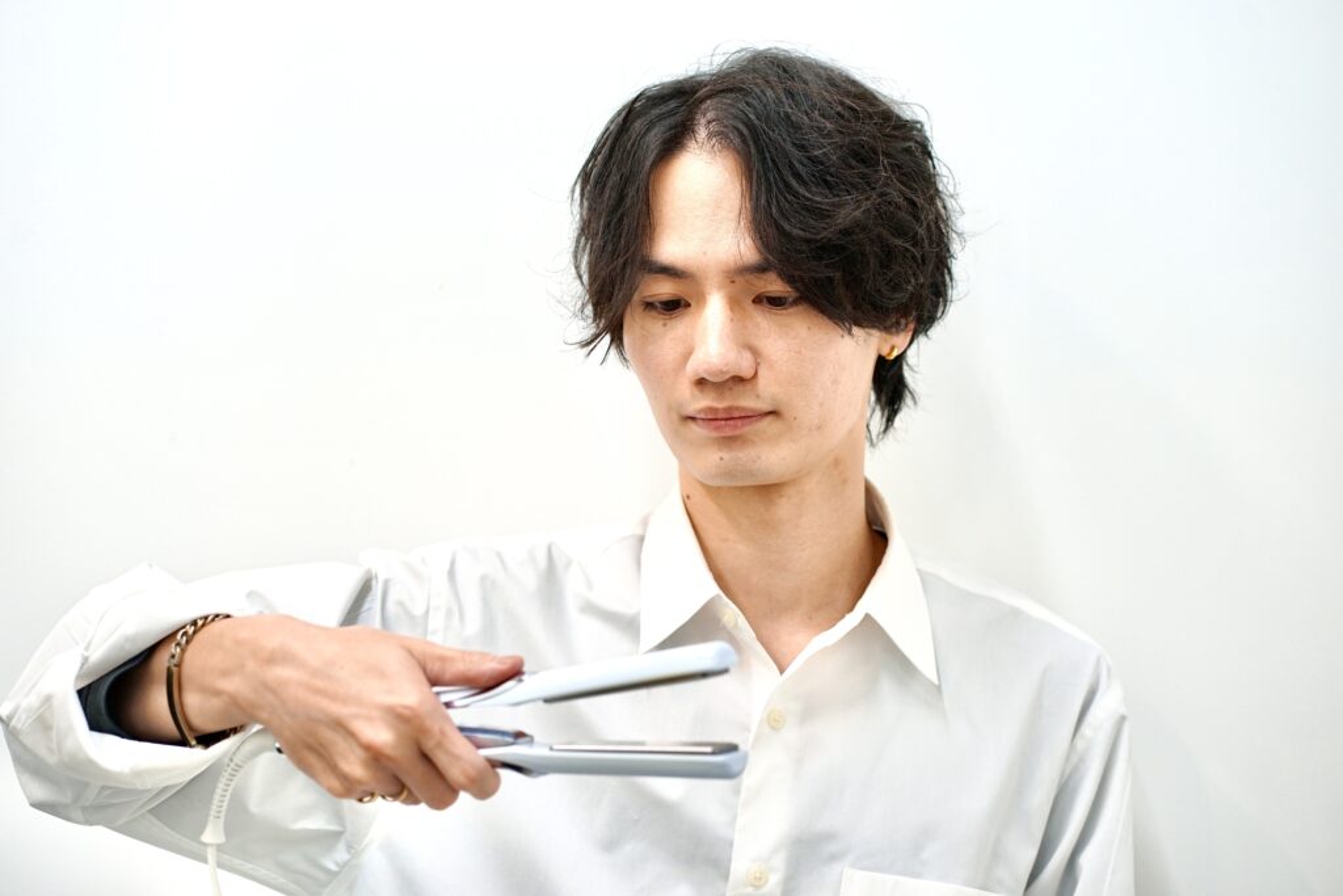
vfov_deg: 16.1
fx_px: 3171
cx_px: 672
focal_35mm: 85
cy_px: 448
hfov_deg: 23.9
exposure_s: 1/160
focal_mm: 85
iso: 640
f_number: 4
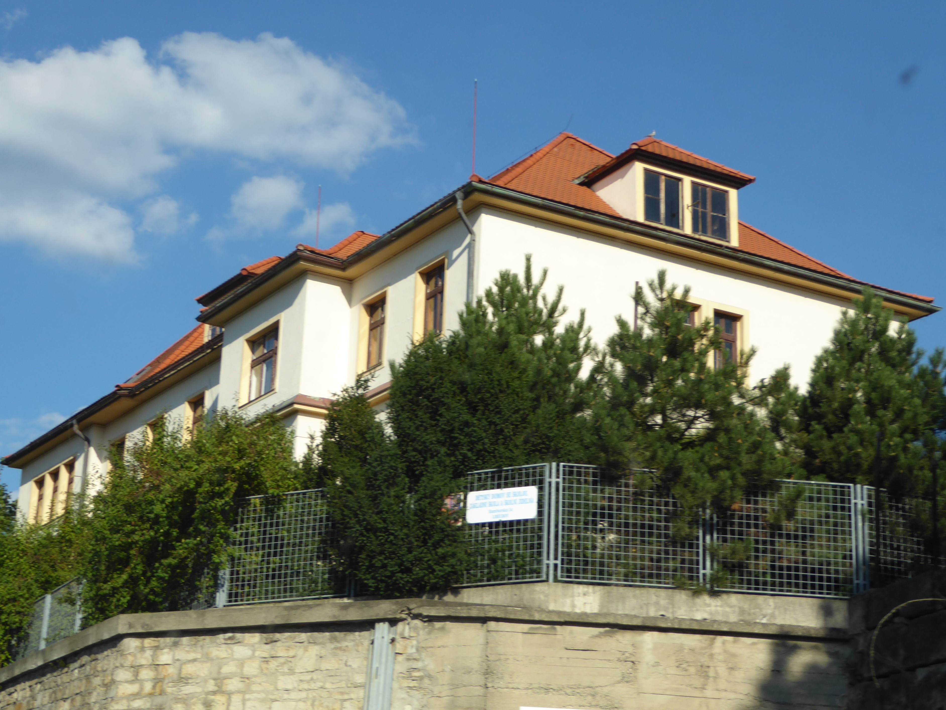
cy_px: 355
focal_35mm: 65
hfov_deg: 29.8
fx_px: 1776
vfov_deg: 22.6
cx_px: 473
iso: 80
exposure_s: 1/400
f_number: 4.4
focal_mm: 11.7
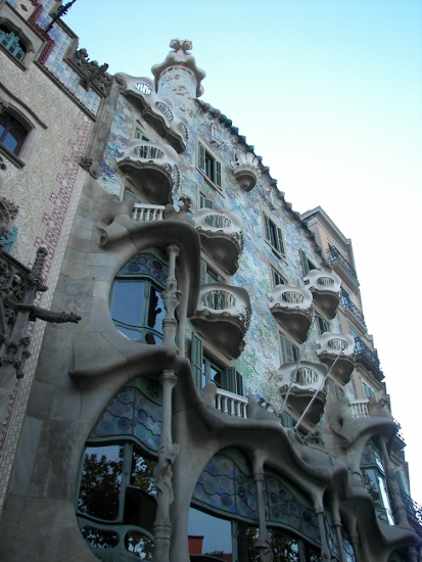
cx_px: 211
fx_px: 585
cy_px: 281
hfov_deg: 39.7
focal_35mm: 36
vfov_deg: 51.3
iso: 50
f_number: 2.8
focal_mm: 6
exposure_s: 1/200
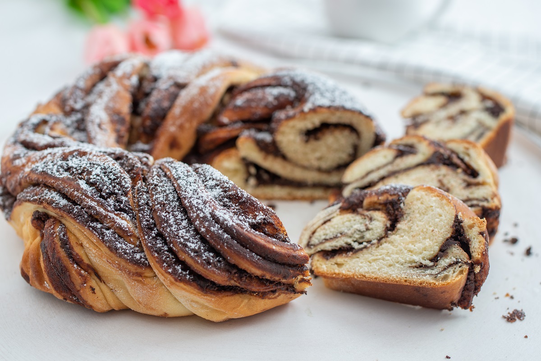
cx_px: 270
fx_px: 676
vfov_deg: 29.9
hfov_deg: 43.6
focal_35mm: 45
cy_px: 180
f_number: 4
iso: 320
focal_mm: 45
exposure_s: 1/60
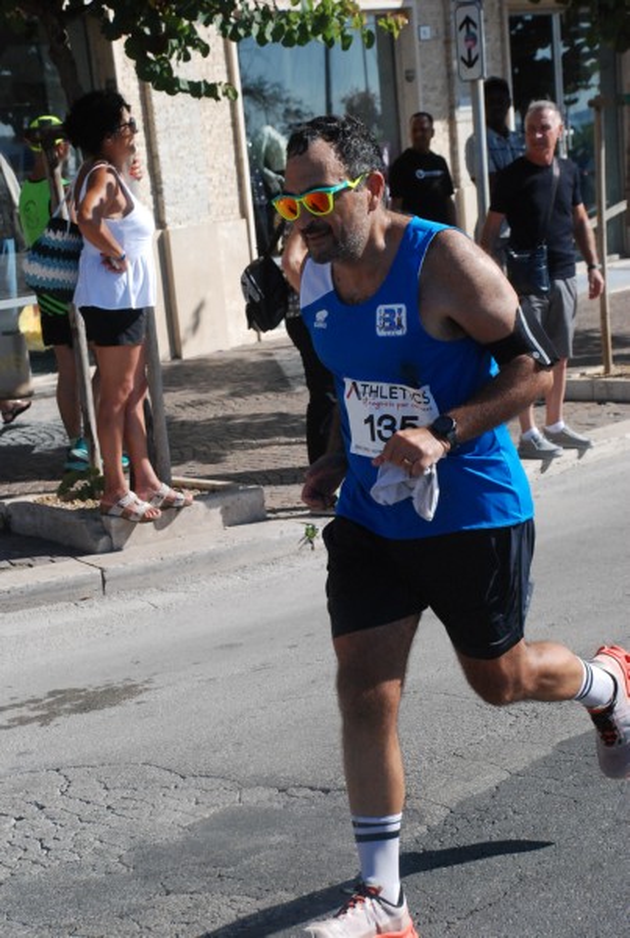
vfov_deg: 25.9
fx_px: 2037
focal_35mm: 78
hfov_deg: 17.6
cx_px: 315
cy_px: 469
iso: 1000
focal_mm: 52
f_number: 7.1
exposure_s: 1/1600
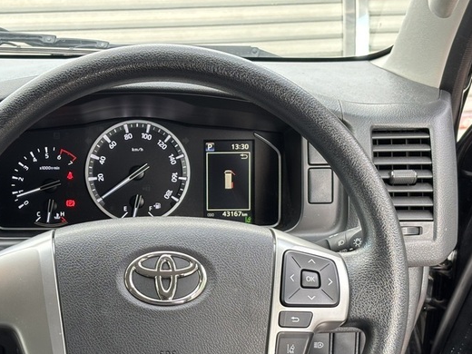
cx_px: 154
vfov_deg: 18.3
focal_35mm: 80
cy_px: 271
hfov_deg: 24.3
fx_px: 1091
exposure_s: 1/79
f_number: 1.6
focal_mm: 5.96
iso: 50
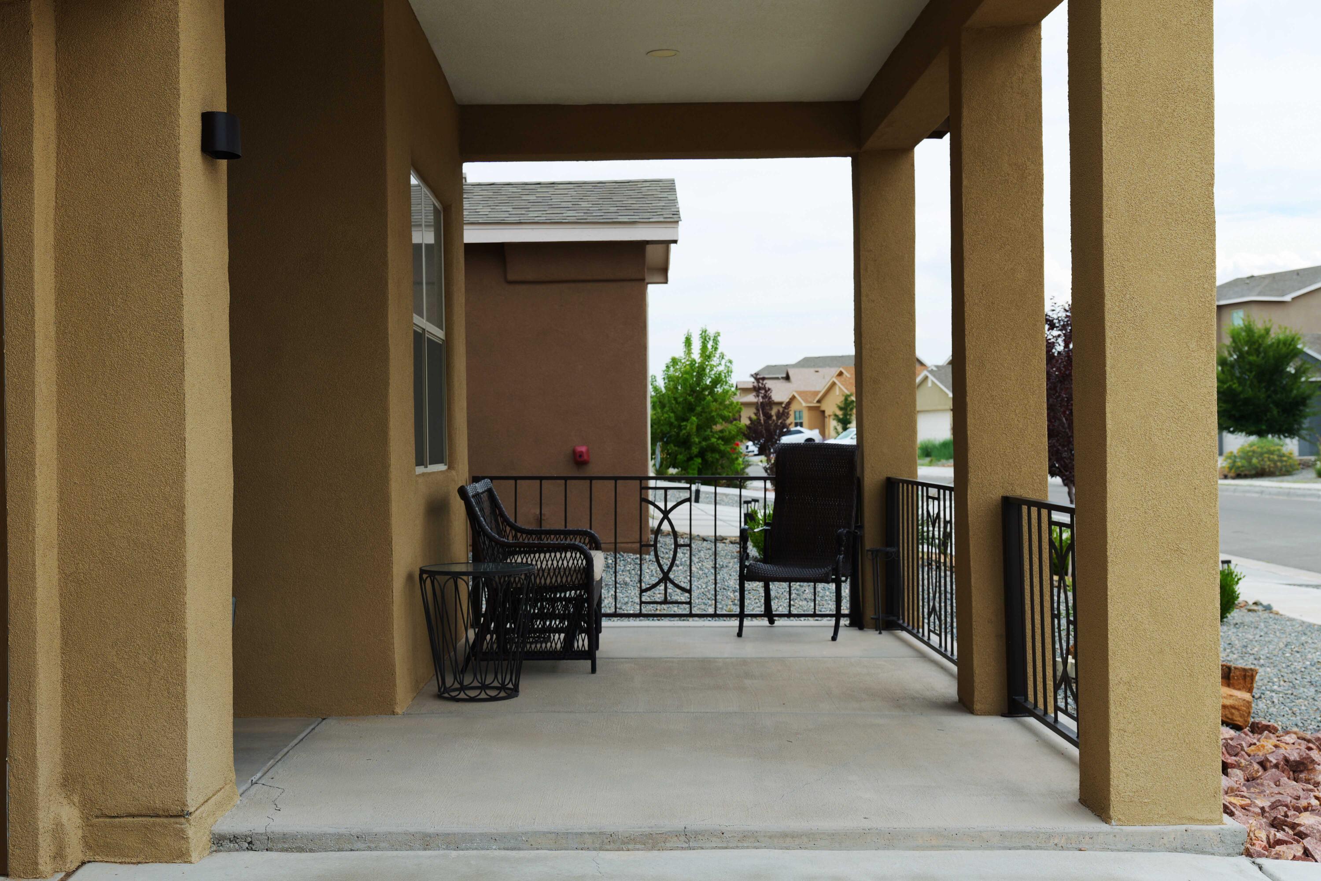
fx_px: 1614
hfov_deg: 44.5
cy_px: 440
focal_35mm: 44
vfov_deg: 30.5
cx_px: 660
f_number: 7.1
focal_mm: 44
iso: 100
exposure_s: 1/200
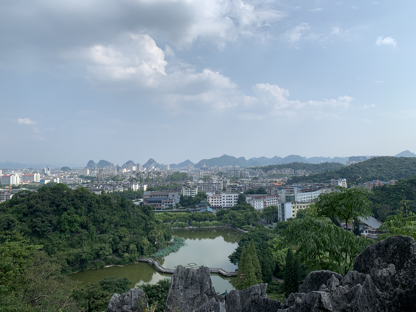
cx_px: 208
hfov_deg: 67.3
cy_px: 156
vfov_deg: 53.1
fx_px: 312
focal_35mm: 26
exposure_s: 1/2421
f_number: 1.8
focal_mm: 4.25
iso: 25
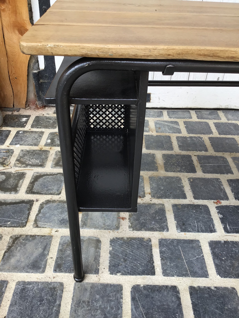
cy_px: 159
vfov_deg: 58.4
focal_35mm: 31
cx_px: 120
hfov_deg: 45.4
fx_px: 285
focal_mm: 3.3
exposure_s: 1/100
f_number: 2.4
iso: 25
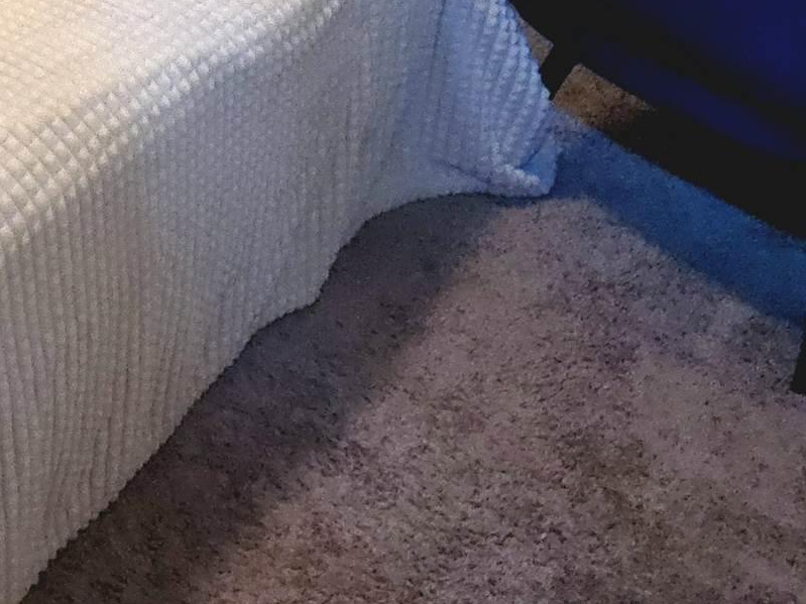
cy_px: -71
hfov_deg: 29.6
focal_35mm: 50
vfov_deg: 26.6
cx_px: -275
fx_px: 1164
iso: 500
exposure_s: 1/30
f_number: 1.9
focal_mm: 2.2
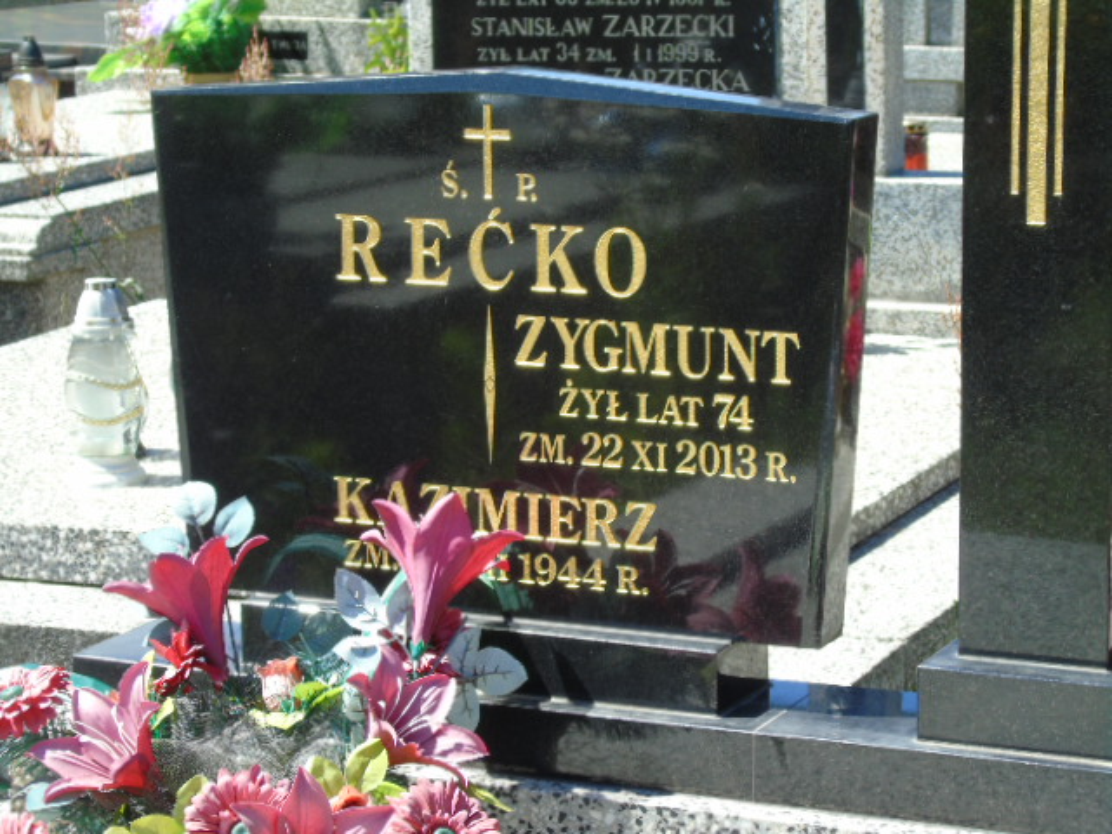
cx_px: 556
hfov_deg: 18.2
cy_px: 417
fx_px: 3469
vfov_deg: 13.7
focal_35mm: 108
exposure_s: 1/200
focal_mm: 19
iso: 80
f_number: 4.4
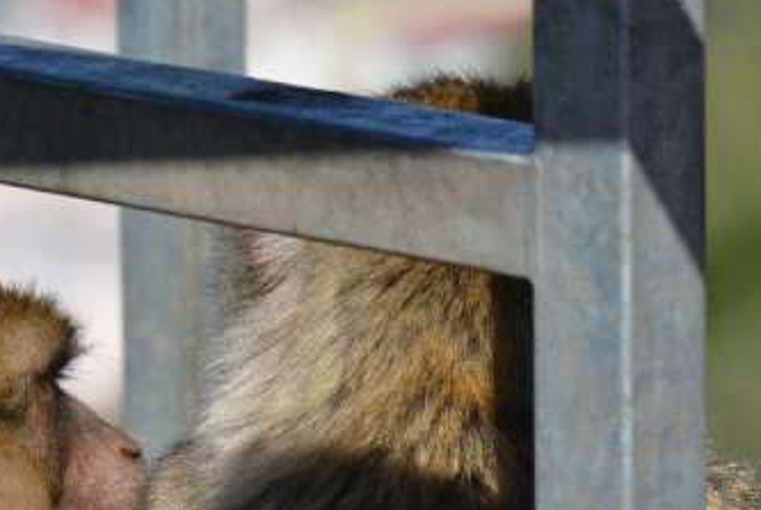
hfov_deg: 3.1
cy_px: 437
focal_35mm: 672
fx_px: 14224
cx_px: -32
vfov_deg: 2.1
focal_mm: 280
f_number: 14
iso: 1000
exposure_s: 1/800
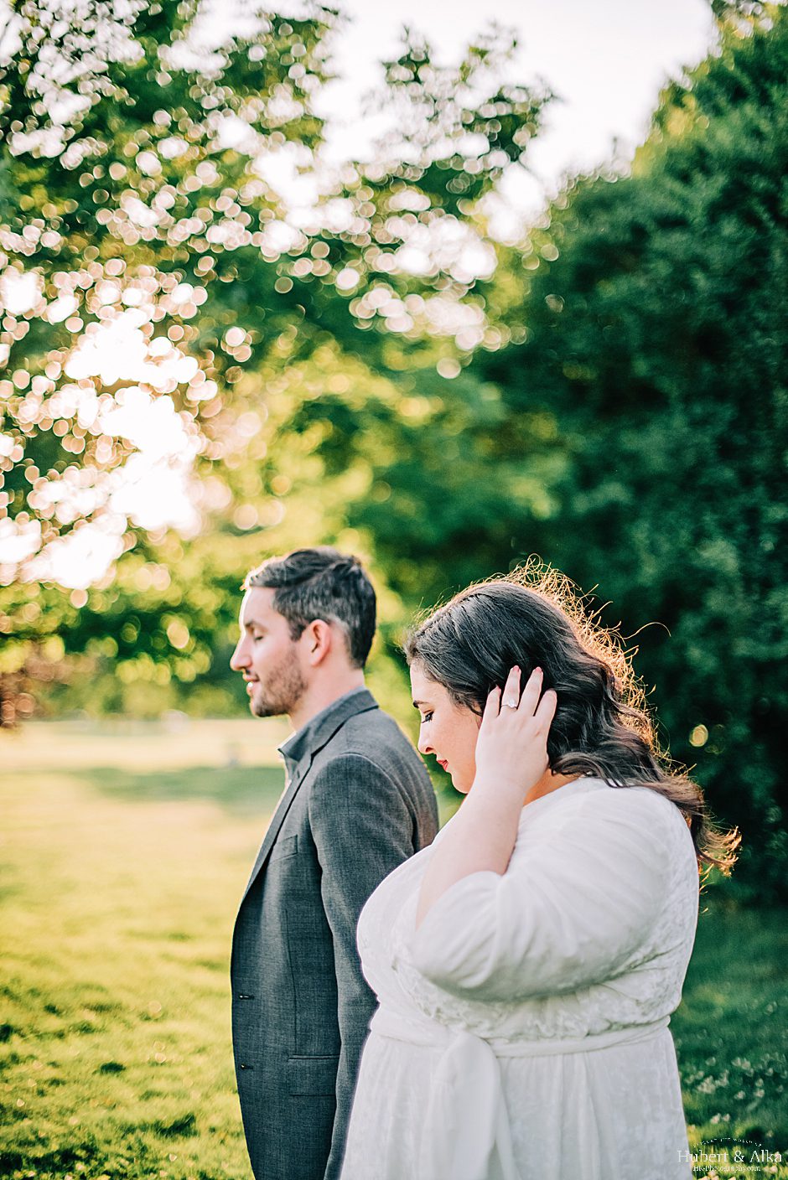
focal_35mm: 50
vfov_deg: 39.6
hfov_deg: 27.0
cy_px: 590
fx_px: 1640
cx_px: 394
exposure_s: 1/6400
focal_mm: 50
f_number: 1.4
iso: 640
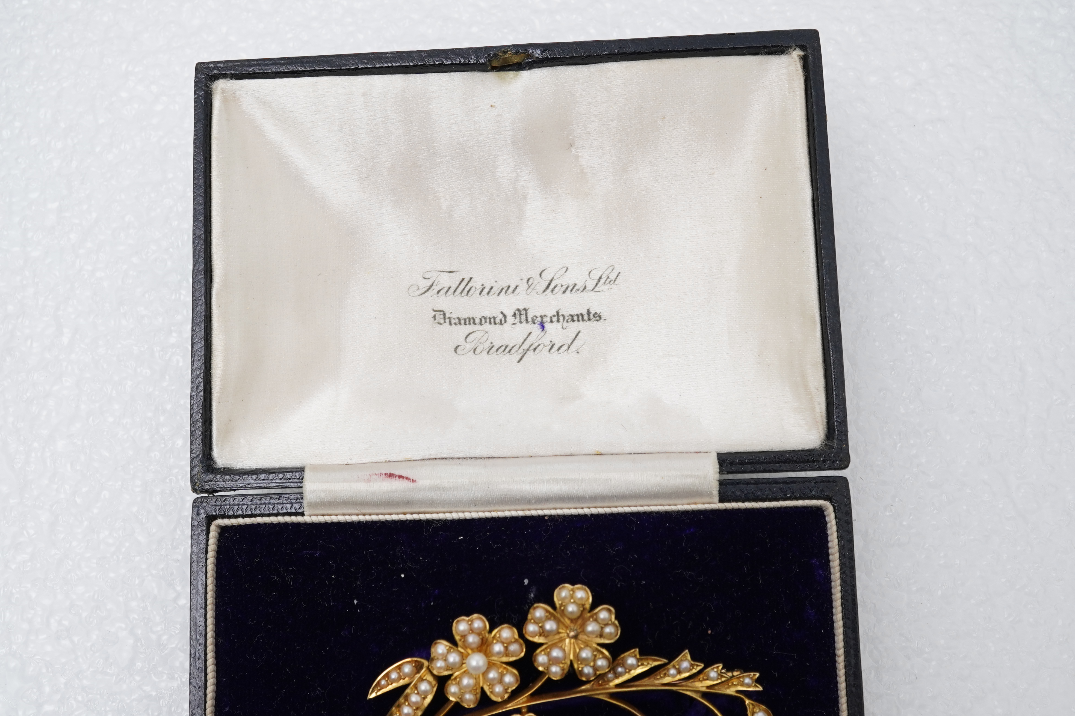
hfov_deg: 43.6
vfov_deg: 29.9
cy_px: 358
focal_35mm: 45
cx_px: 538
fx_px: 1344
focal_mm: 30
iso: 500
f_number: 20
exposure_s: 1/100
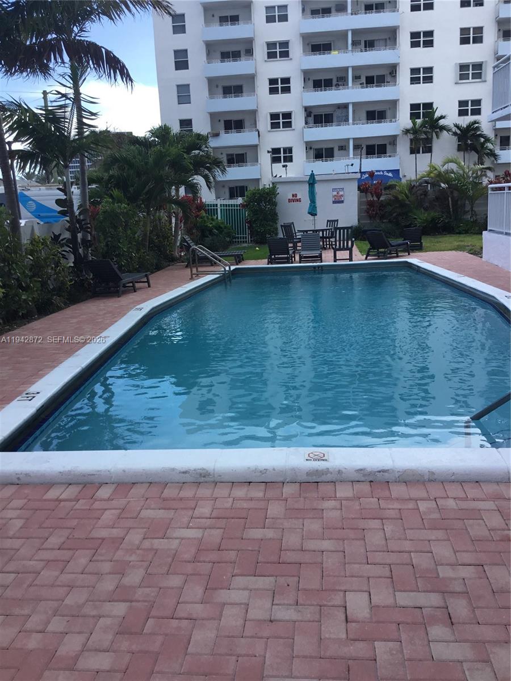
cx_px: 256
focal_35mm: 31
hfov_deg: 45.4
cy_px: 340
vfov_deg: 58.4
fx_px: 610
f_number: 2.4
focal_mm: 3.3
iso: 25
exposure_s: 1/491
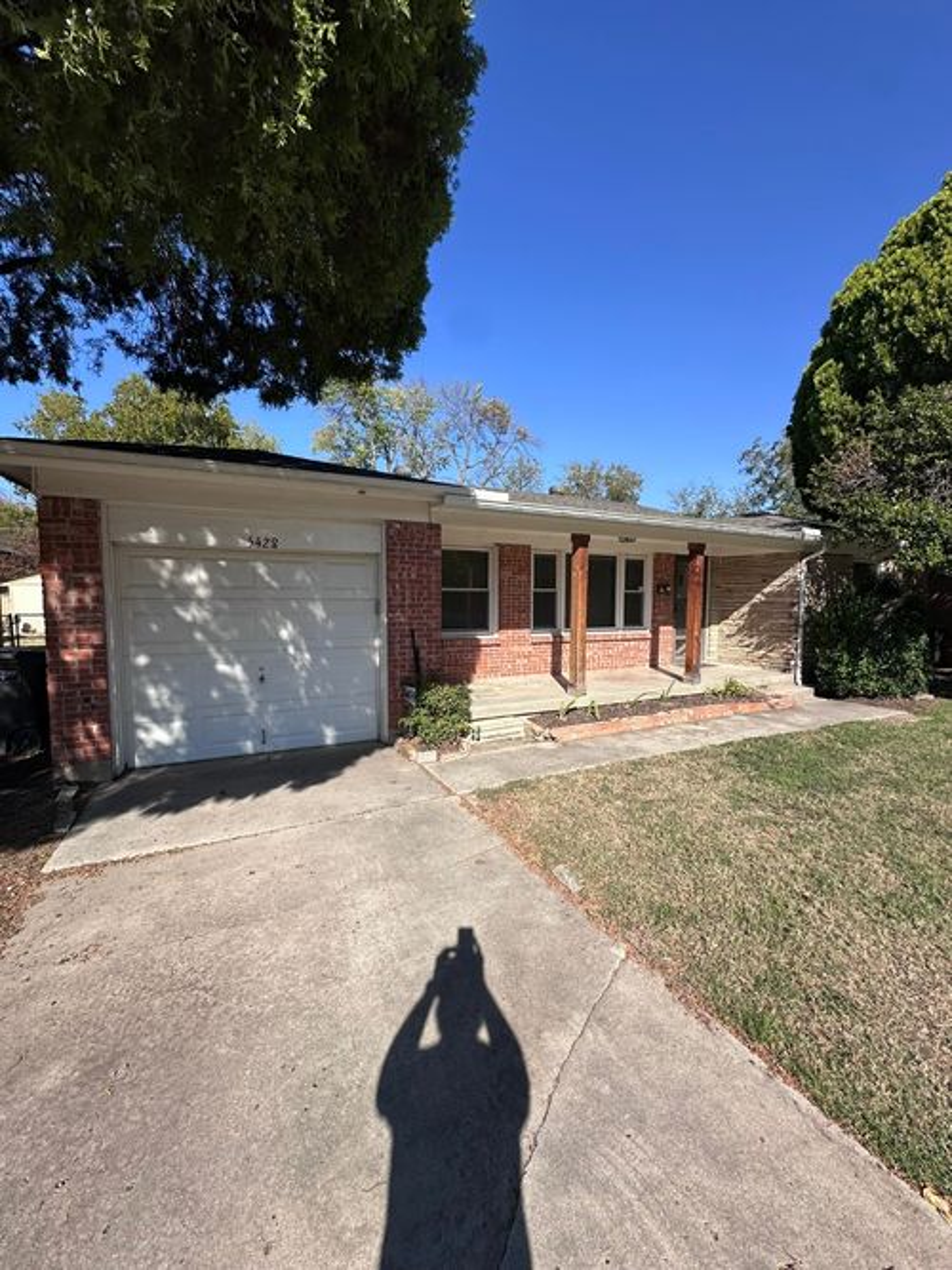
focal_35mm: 14
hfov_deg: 85.7
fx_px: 514
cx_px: 476
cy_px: 635
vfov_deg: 102.1
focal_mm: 2.22
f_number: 2.2
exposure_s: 1/1984
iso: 50
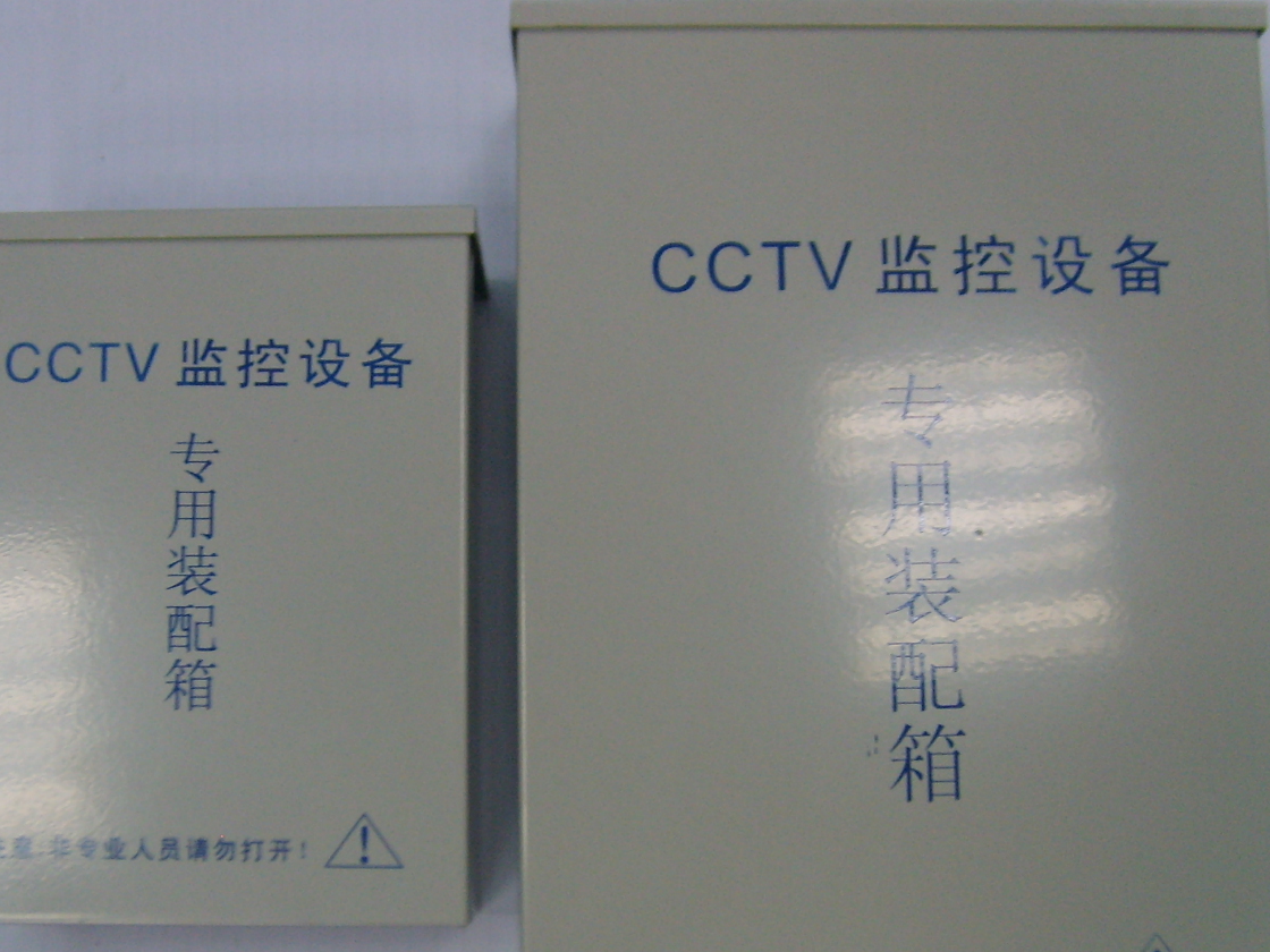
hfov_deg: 38.2
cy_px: 649
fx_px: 1834
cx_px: 610
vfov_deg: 28.9
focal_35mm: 50
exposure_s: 1/30
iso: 123
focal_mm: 5.8
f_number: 2.8
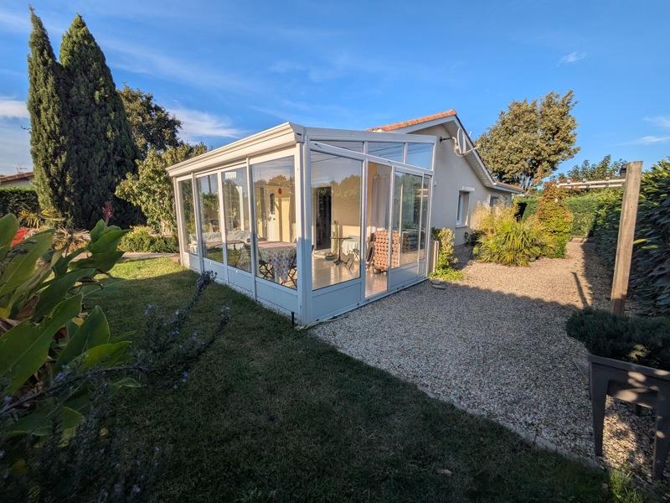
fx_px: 271
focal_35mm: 14
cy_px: 252
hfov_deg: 102.1
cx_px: 335
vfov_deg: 85.7
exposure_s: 1/2188
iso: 47
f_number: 2.2
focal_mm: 1.83
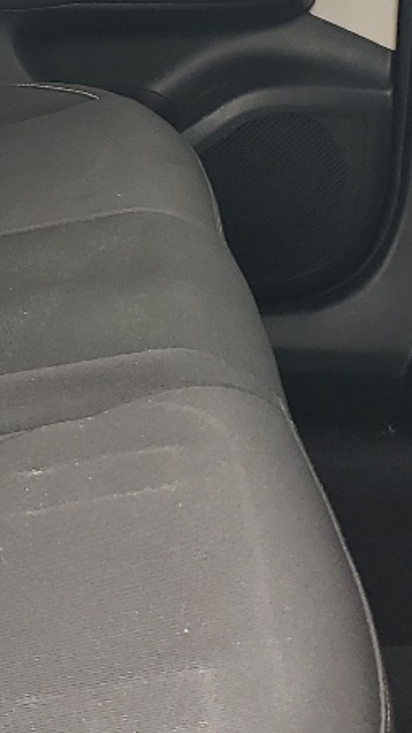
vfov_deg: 21.0
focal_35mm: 100
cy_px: 118
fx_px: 1941
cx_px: -66
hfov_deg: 11.9
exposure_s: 1/60.2
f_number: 1.5
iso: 82
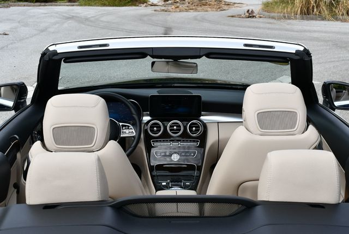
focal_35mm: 60
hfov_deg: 33.4
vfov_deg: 22.7
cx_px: 174
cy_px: 117
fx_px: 582
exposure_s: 1/250
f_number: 8
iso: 125
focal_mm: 30
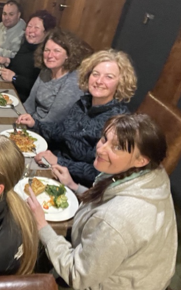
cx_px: -45
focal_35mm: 41
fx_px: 323
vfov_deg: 48.0
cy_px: 118
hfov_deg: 27.0
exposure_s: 1/30
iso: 500
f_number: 2.2
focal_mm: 2.71
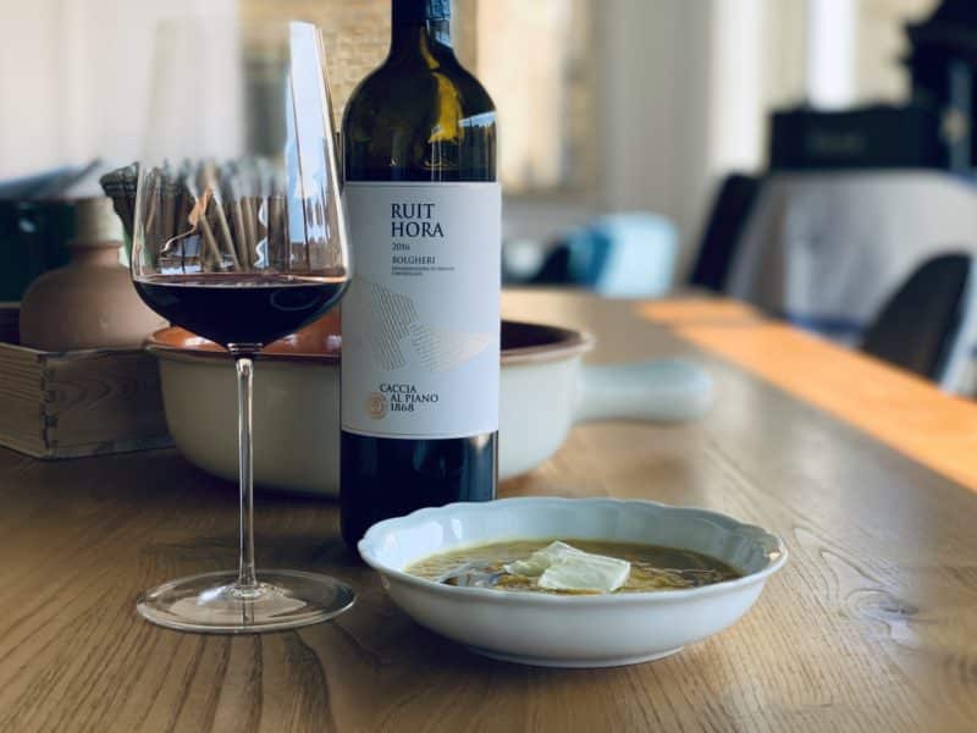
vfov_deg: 28.0
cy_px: 366
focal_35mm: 52
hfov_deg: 36.8
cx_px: 488
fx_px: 1468
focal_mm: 6
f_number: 2.4
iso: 20
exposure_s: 1/122
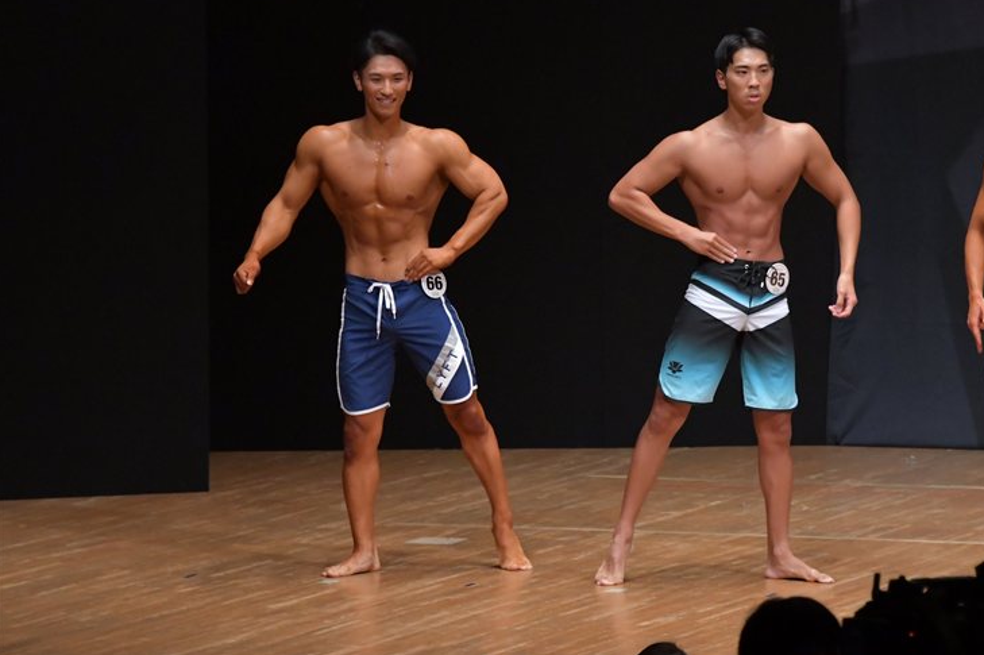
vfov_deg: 4.8
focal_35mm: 287
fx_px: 7839
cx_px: 518
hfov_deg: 7.2
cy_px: 309
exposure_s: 1/400
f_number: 5.6
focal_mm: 180
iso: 6400
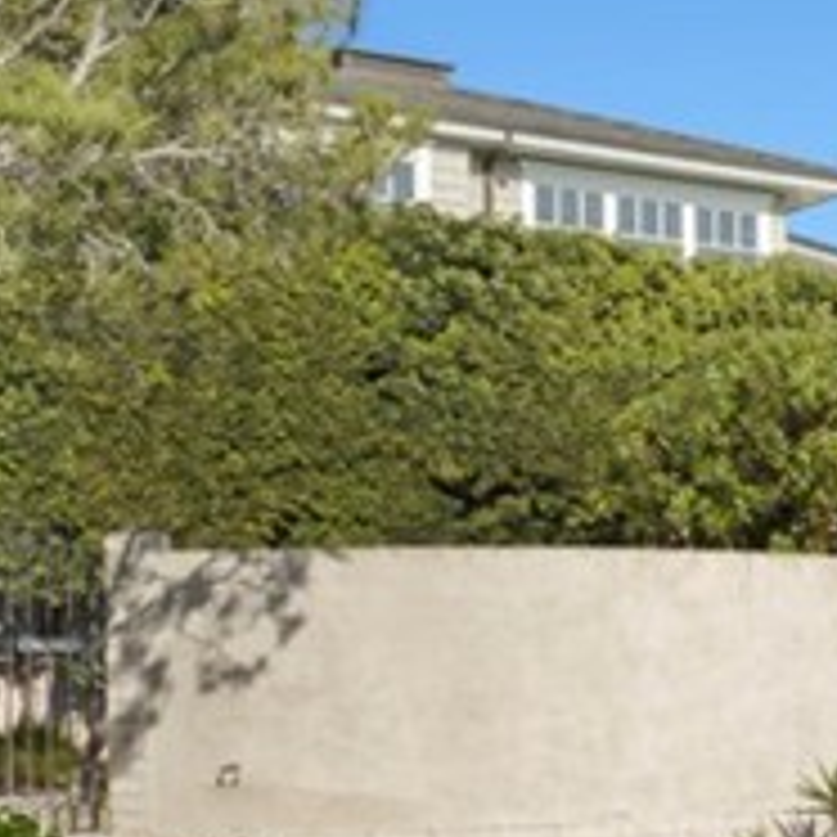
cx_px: 1476
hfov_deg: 18.4
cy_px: 700
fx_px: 2052
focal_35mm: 75
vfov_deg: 22.7
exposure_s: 1/80
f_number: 9
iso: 125
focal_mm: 16
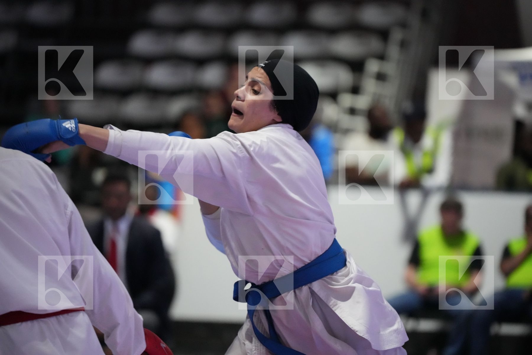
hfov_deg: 10.6
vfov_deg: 7.1
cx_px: 266
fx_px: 2867
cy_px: 178
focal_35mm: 194
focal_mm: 194
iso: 10000
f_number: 2.8
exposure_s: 1/800
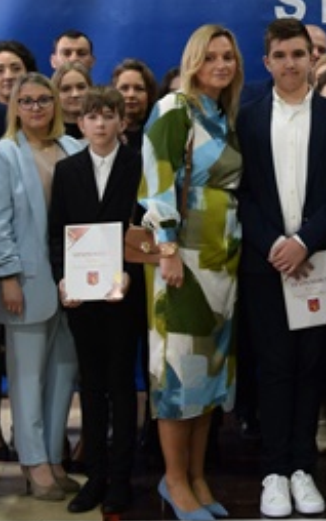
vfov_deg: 17.8
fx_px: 1616
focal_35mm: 114
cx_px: 429
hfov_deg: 11.2
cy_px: -16
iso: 400
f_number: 4.5
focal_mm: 21
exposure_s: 1/100
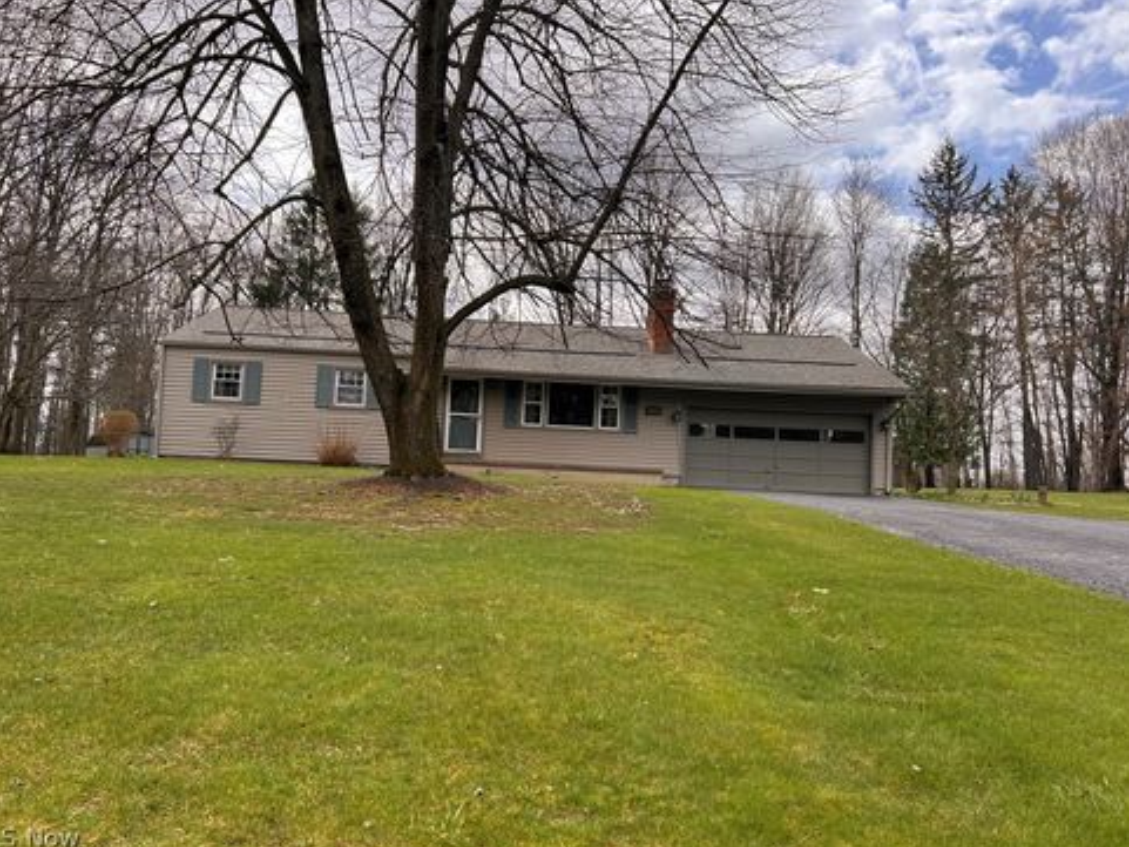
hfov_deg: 65.3
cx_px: 547
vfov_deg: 51.4
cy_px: 416
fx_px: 881
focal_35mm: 27
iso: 50
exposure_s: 1/2571
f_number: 1.5
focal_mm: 5.7
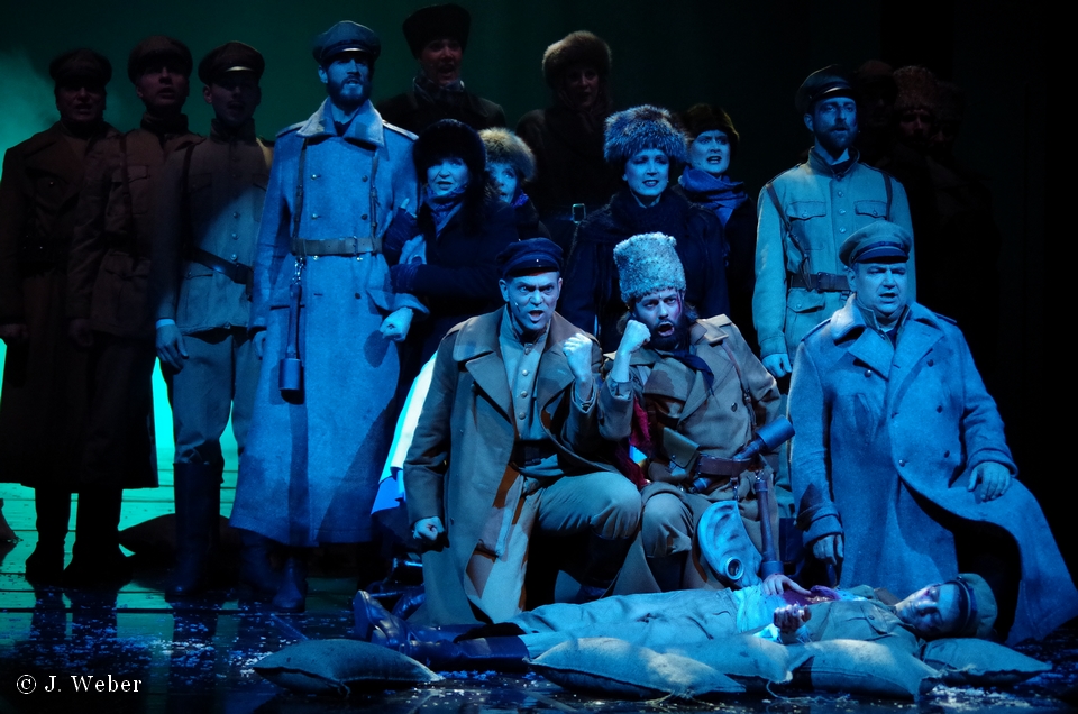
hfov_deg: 14.5
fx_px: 4244
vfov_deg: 9.6
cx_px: 539
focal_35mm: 142
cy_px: 357
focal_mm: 95
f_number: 4.5
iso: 3200
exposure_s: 1/200
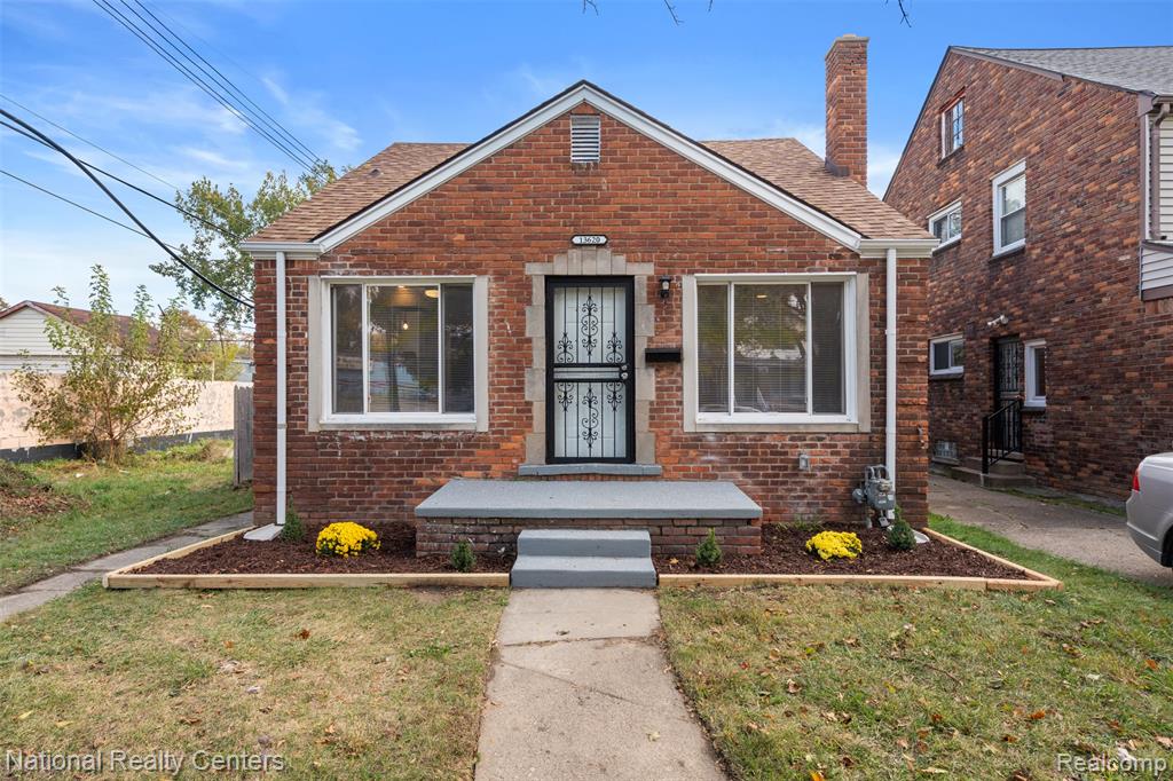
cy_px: 390
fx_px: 651
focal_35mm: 20
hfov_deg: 84.0
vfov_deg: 61.9
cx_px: 586
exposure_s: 1/13
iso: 100
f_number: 9
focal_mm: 20
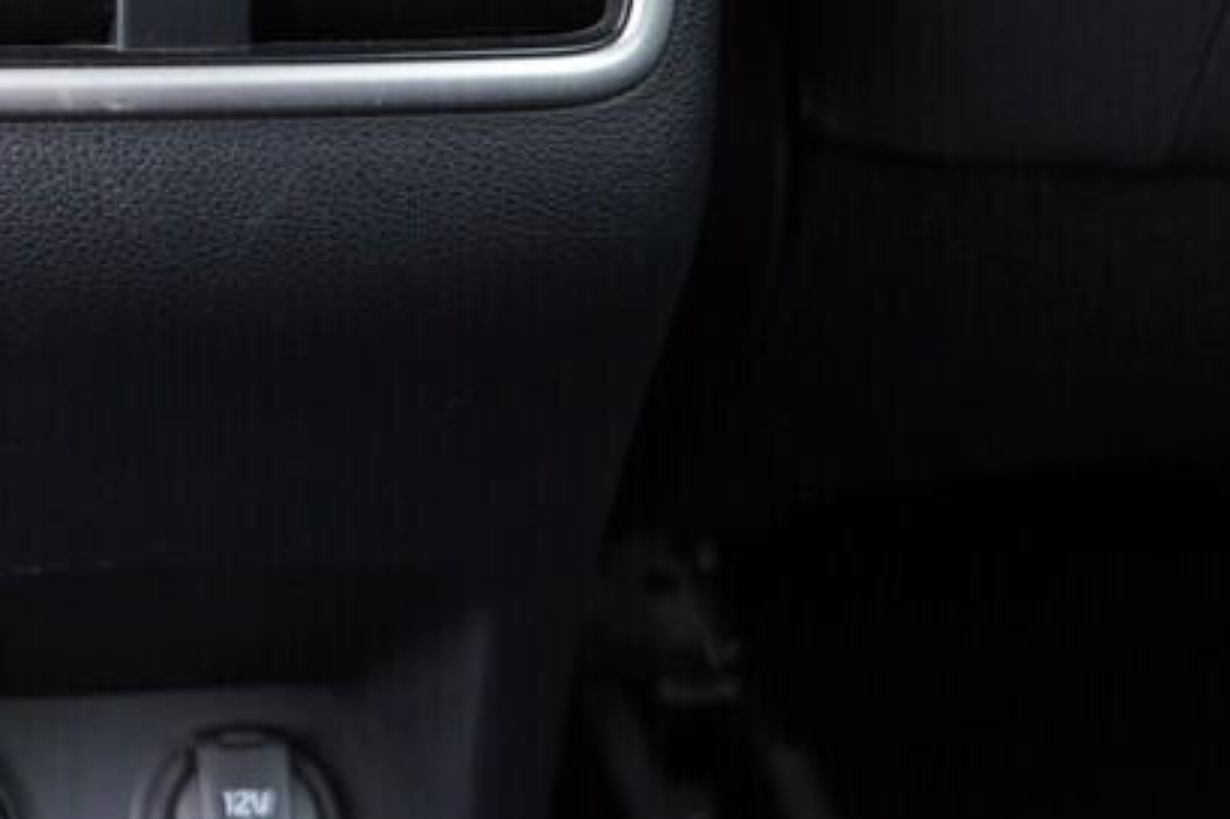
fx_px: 3074
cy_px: 64
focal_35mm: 90
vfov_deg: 15.0
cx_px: 21
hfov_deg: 21.9
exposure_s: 1/40
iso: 640
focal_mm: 24
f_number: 2.8
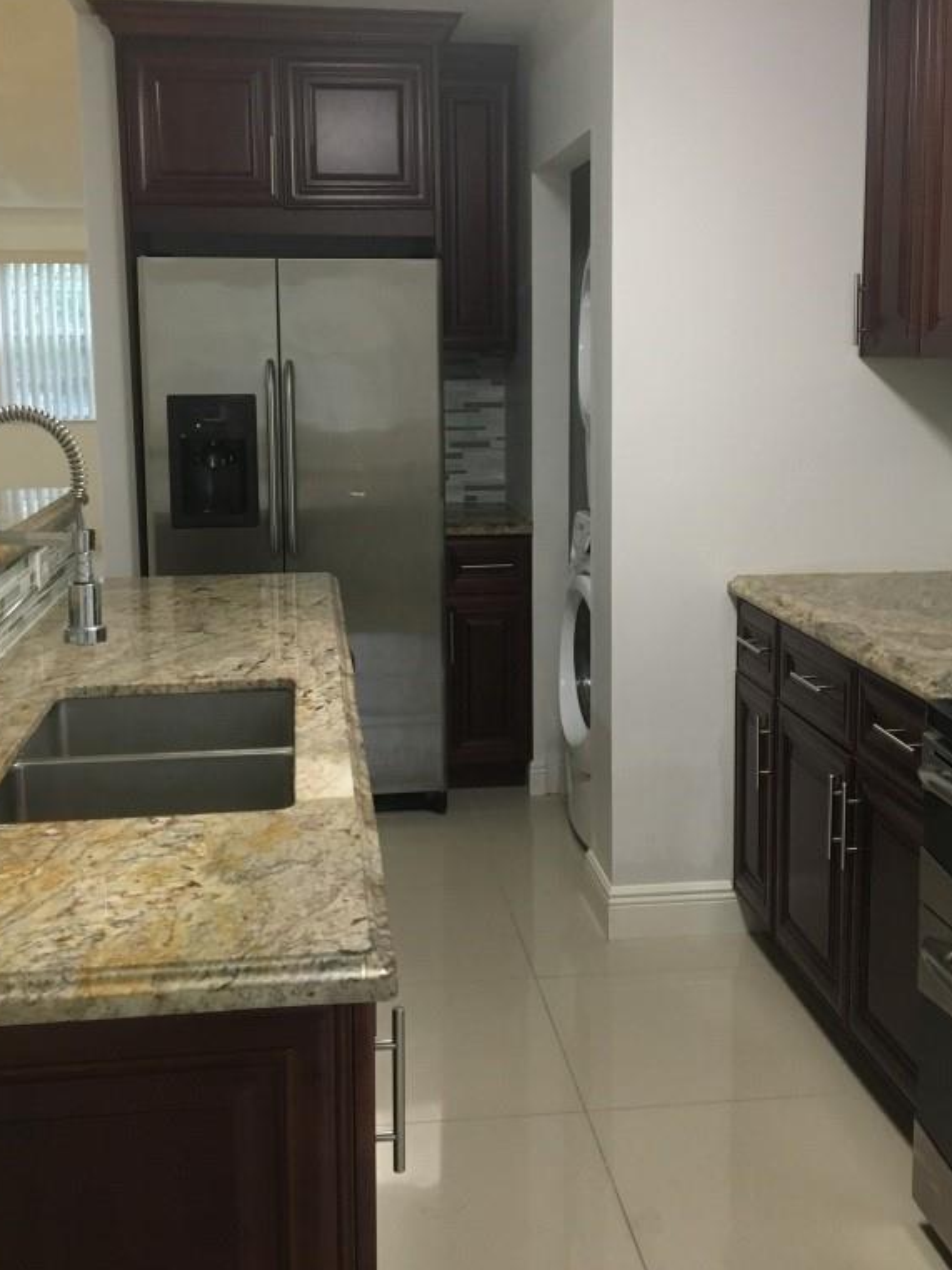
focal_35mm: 39
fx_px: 1430
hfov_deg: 36.8
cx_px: 484
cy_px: 526
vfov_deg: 47.6
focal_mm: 4.15
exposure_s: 1/30
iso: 160
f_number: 2.2
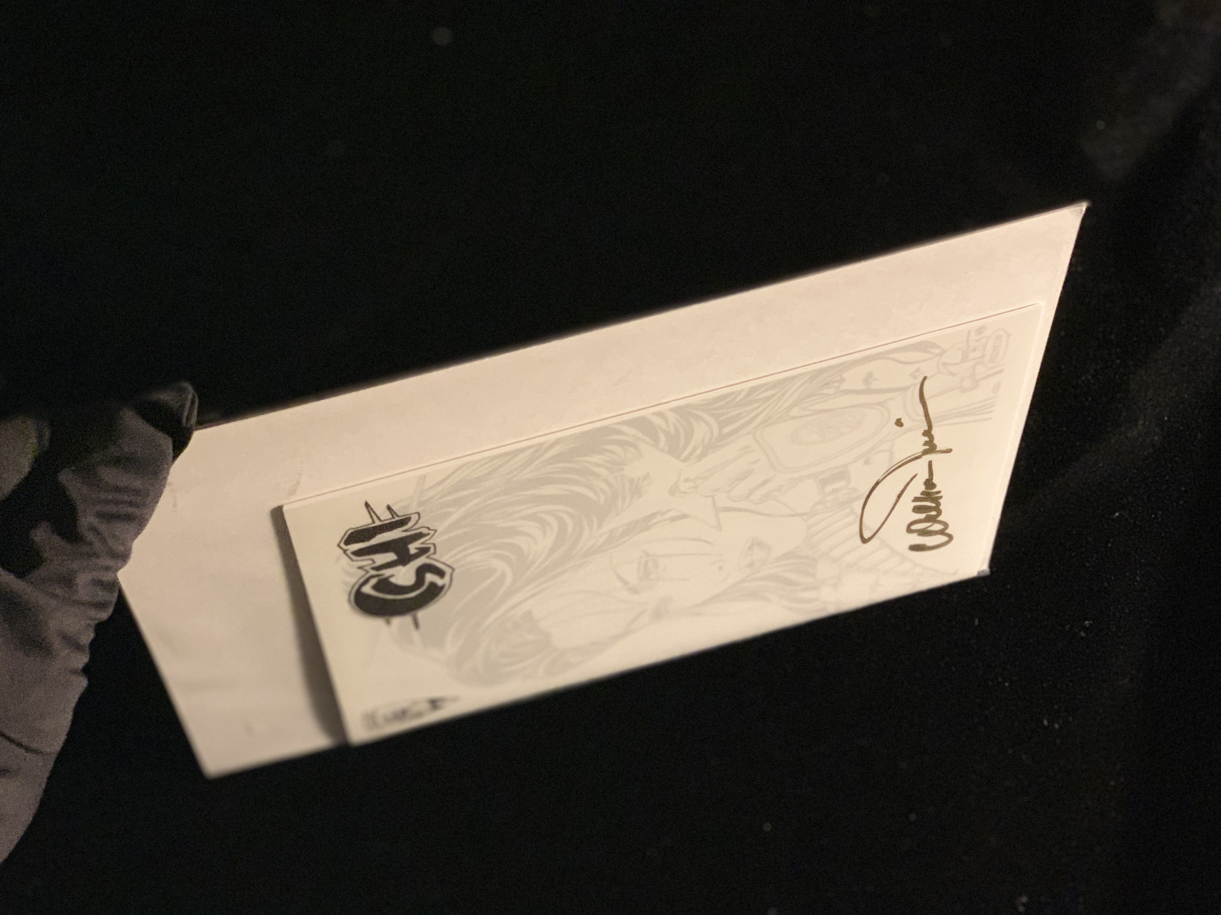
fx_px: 1834
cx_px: 610
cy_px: 458
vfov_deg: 28.0
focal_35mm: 52
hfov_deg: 36.8
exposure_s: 1/30
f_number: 2.4
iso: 500
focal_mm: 6
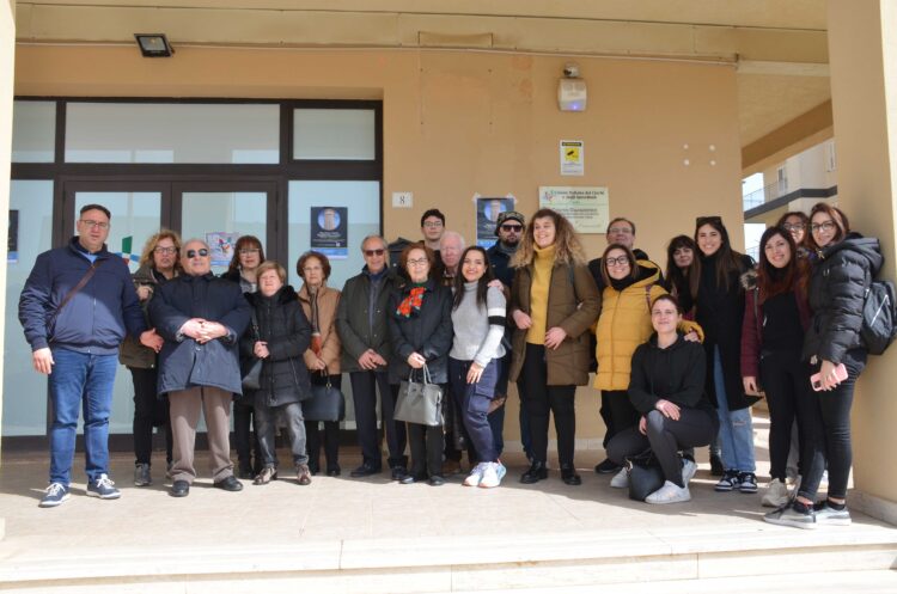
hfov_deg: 62.0
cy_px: 297
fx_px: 746
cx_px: 448
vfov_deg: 43.4
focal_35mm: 30
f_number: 11
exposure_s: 1/250
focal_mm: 20
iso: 400
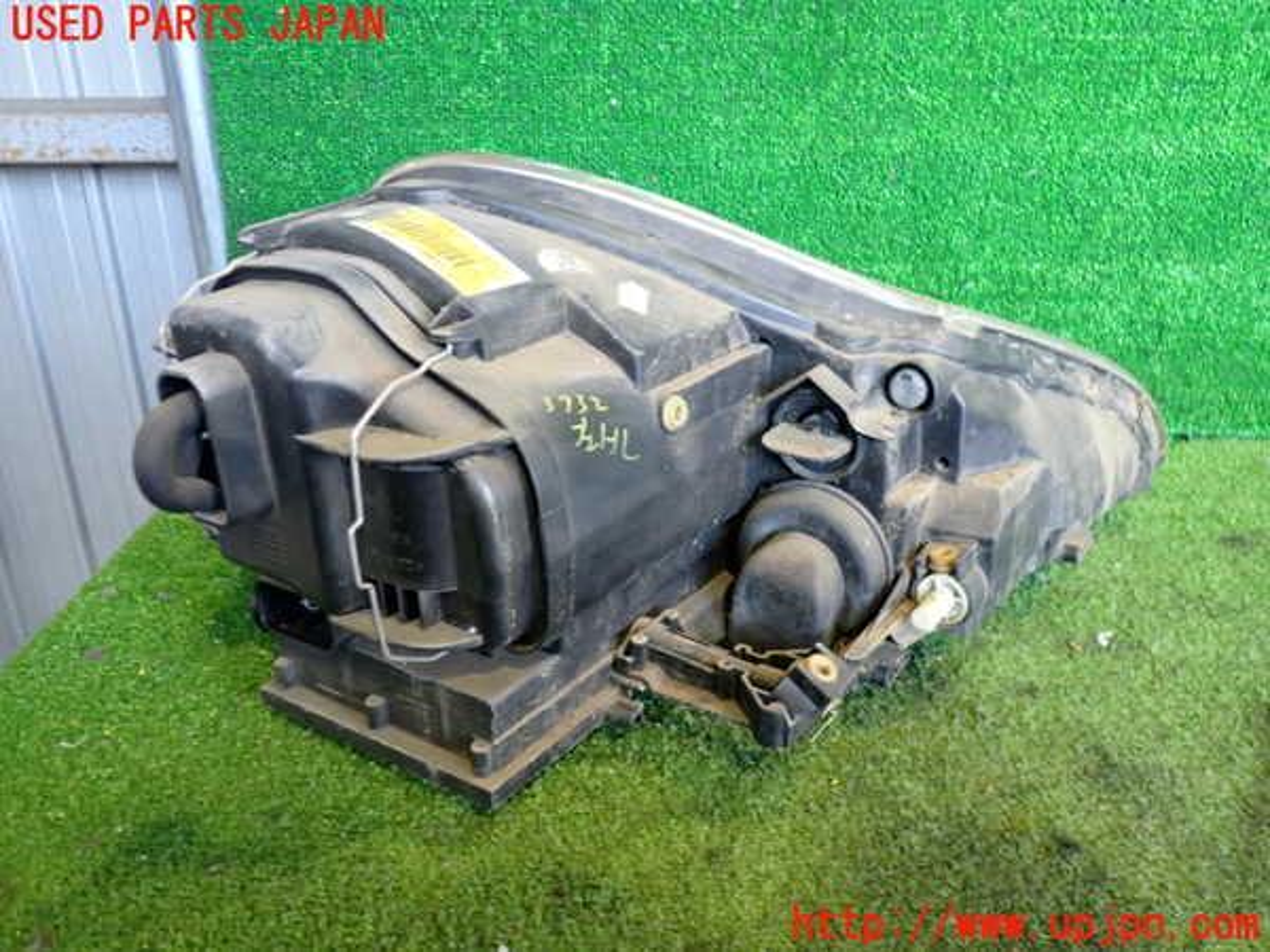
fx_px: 1101
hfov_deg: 60.0
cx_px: 635
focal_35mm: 30
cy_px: 476
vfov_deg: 46.8
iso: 320
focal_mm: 5.4
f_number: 2.3
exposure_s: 1/30
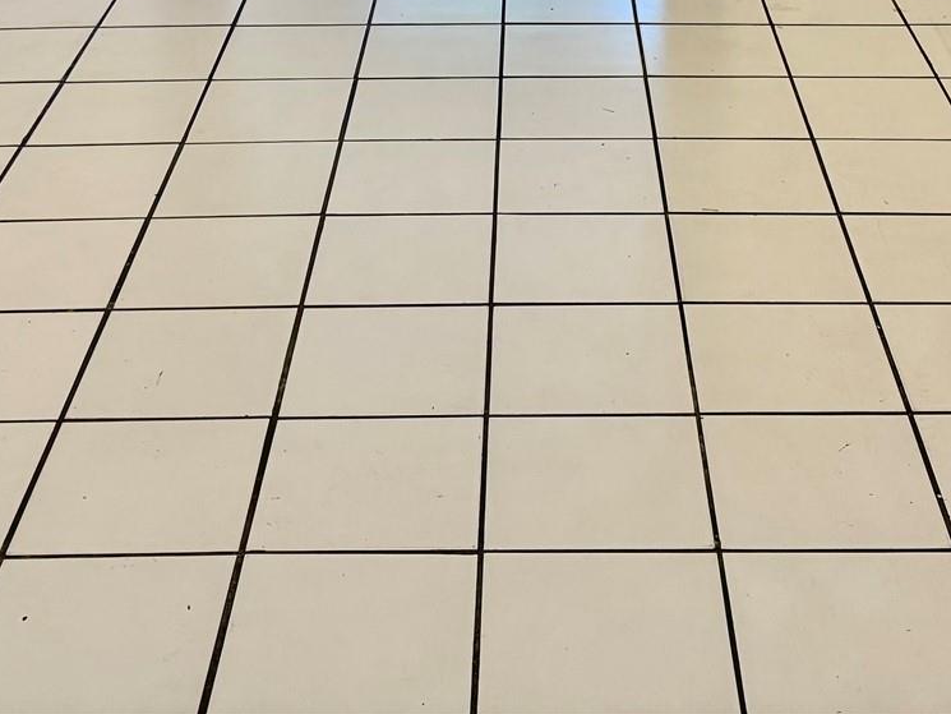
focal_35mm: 66
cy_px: -266
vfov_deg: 20.0
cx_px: 522
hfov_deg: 29.4
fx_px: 1813
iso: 160
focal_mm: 6.76
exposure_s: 1/120
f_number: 1.78
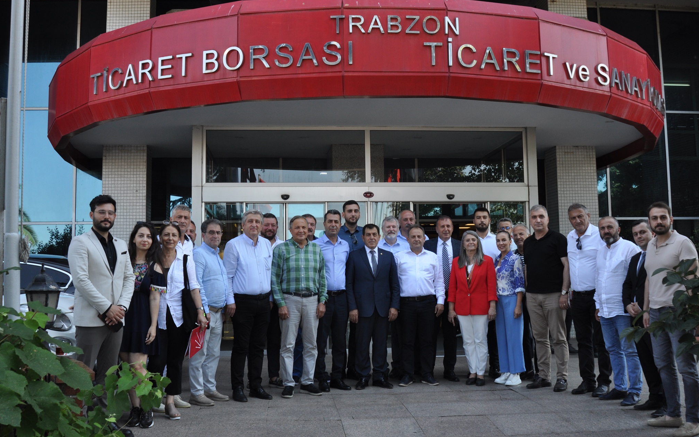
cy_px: 203
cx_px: 349
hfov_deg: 52.7
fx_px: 705
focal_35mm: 37
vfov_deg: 34.4
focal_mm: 24
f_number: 5.6
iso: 320
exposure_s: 1/125
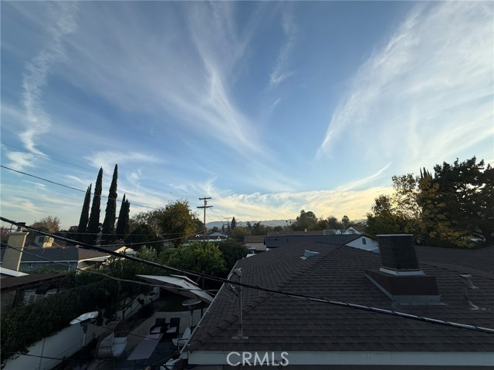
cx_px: 247
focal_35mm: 14
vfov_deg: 85.7
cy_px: 185
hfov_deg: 102.1
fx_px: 200
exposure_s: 1/1105
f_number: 2.2
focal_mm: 2.22
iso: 50
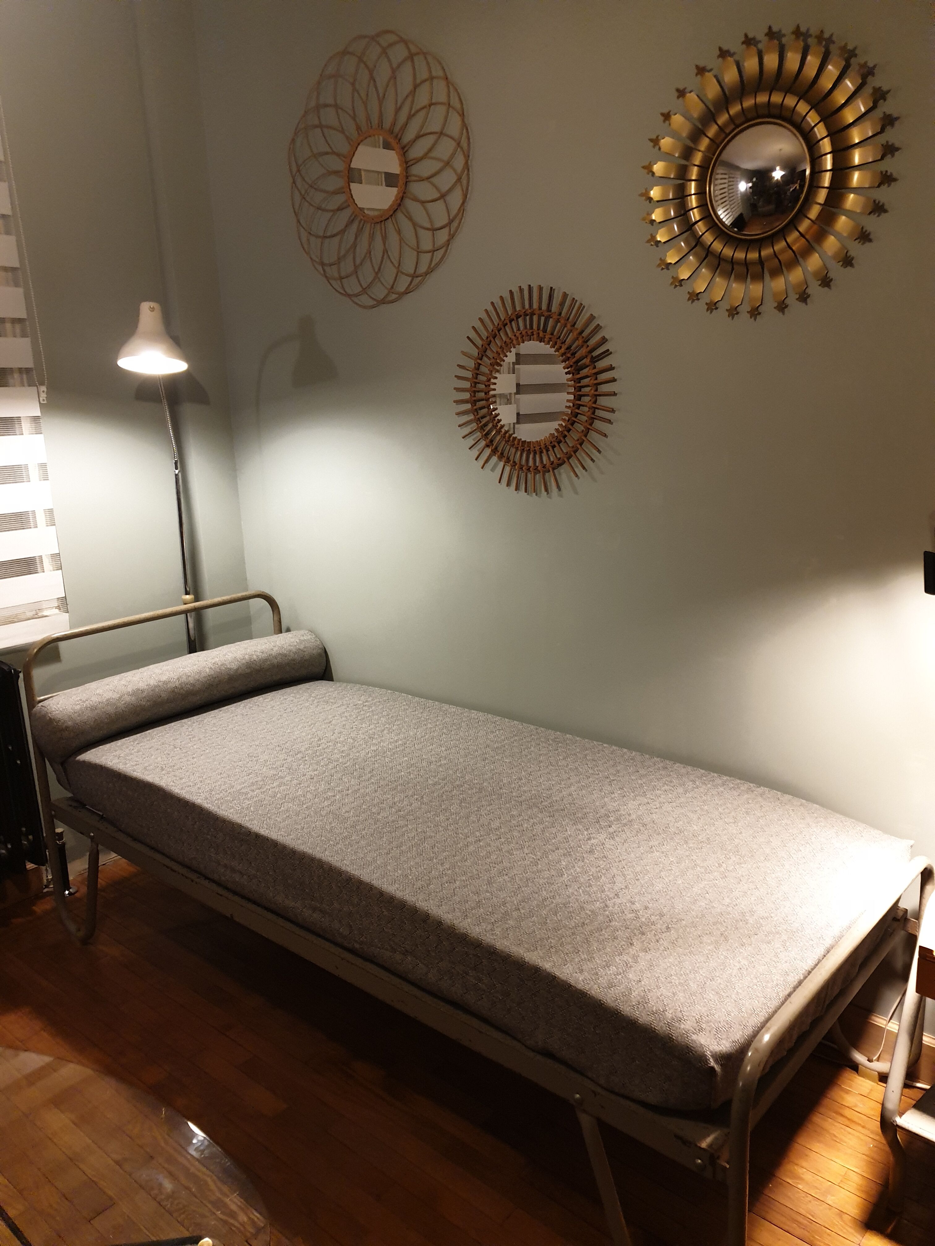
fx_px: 936
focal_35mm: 26
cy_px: 623
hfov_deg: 53.1
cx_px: 468
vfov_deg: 67.3
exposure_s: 1/50
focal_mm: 4.3
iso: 320
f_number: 1.5
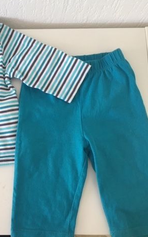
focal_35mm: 42
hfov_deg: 29.5
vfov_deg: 47.2
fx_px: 271
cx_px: 19
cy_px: 117
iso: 125
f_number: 2.2
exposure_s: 1/33
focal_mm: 4.15
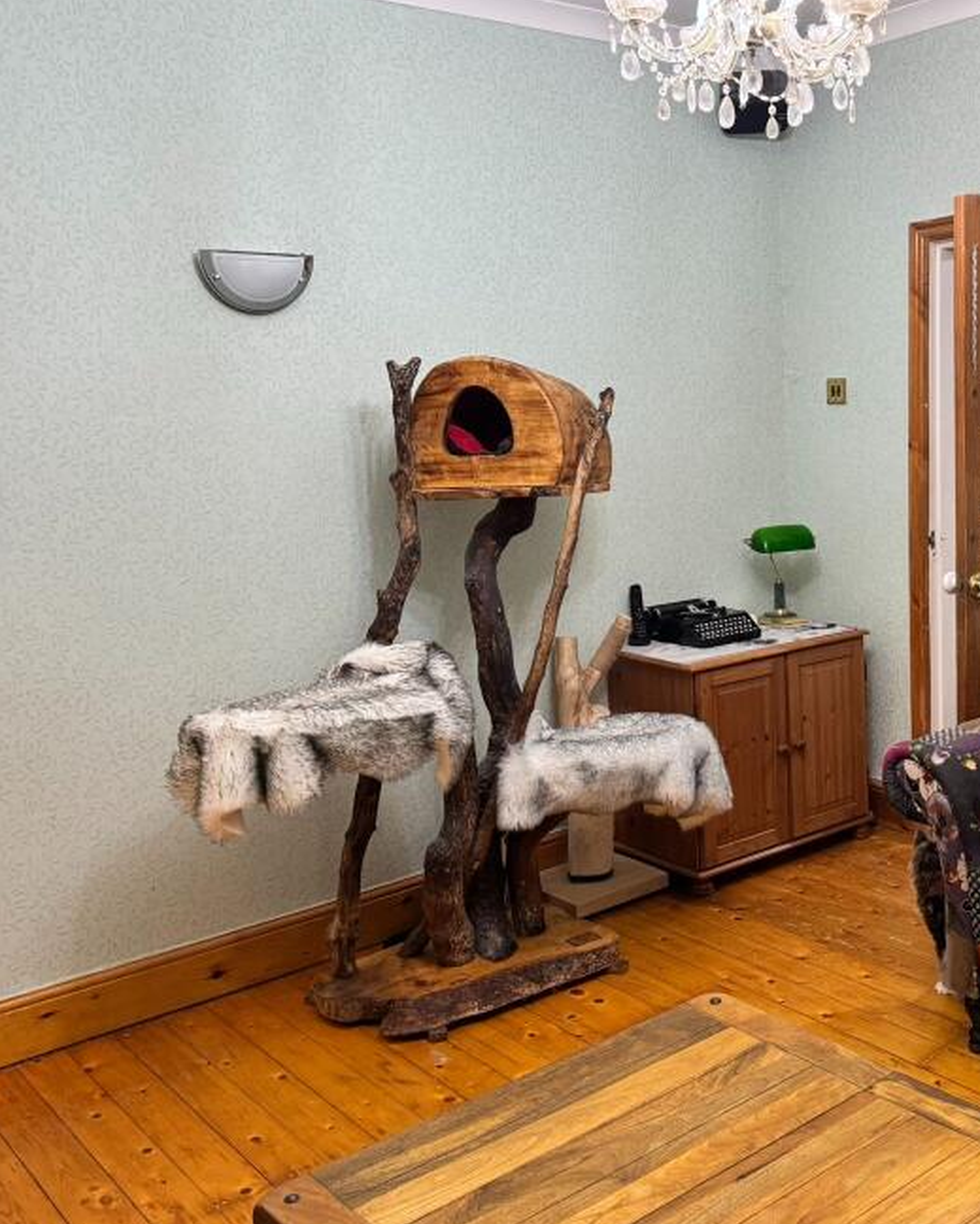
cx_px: 736
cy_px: 559
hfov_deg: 39.1
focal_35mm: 37
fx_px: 1340
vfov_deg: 49.0
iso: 250
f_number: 1.78
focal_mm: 6.76
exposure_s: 1/50
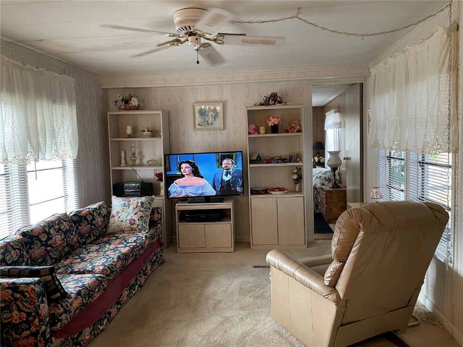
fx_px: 348
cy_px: 174
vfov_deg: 53.1
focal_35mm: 26
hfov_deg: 67.3
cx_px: 232
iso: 160
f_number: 1.6
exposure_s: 1/60
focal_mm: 4.2
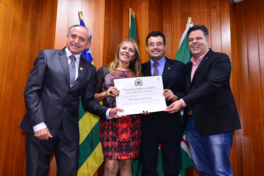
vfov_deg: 37.9
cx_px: 132
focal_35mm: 35
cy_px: 88
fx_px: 257
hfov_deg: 54.4
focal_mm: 35
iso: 3200
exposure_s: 1/125
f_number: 4.5
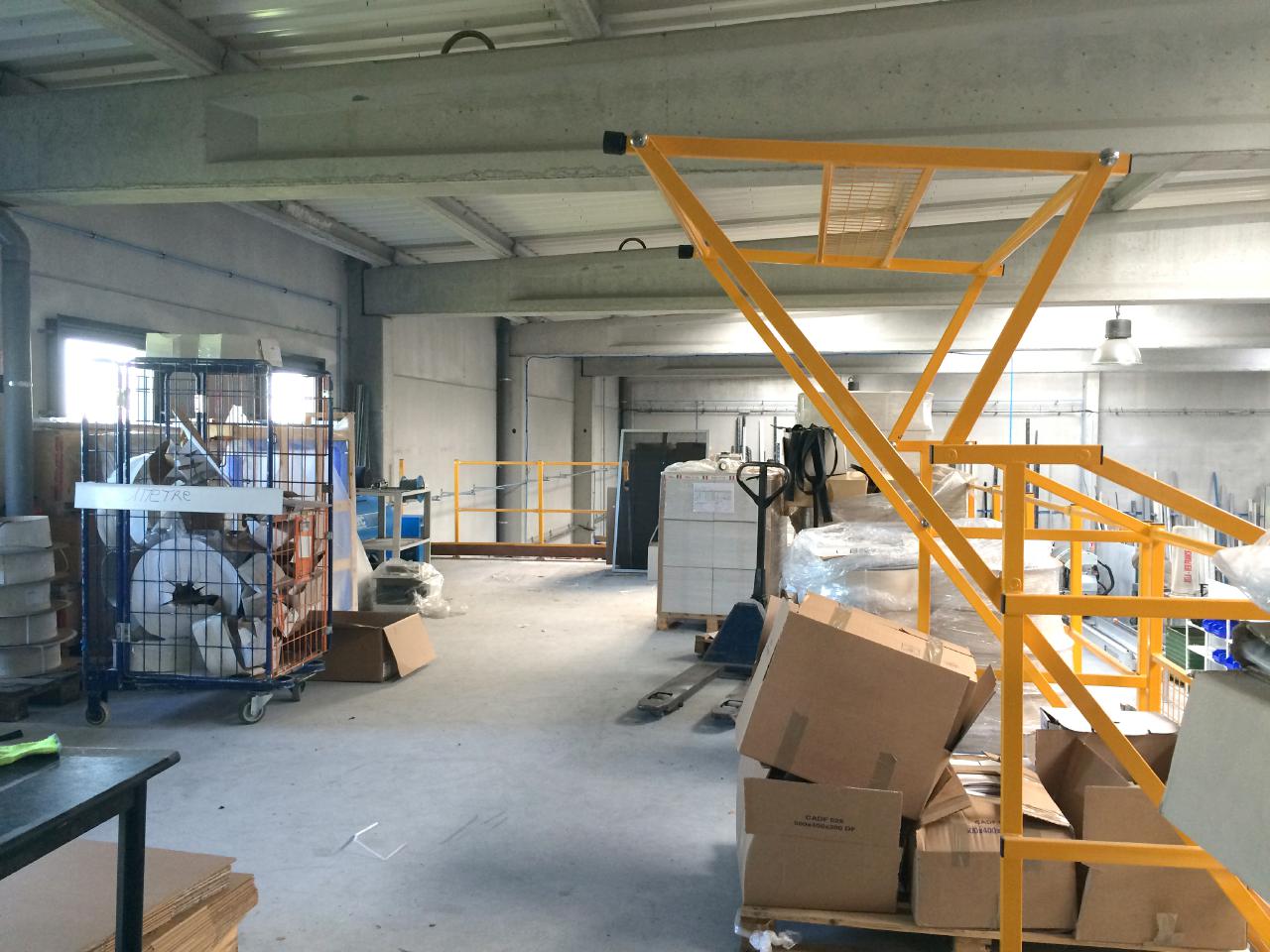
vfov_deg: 48.2
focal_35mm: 29
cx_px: 635
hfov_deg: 61.7
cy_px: 476
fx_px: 1064
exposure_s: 1/33
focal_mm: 4.15
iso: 64
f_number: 2.2
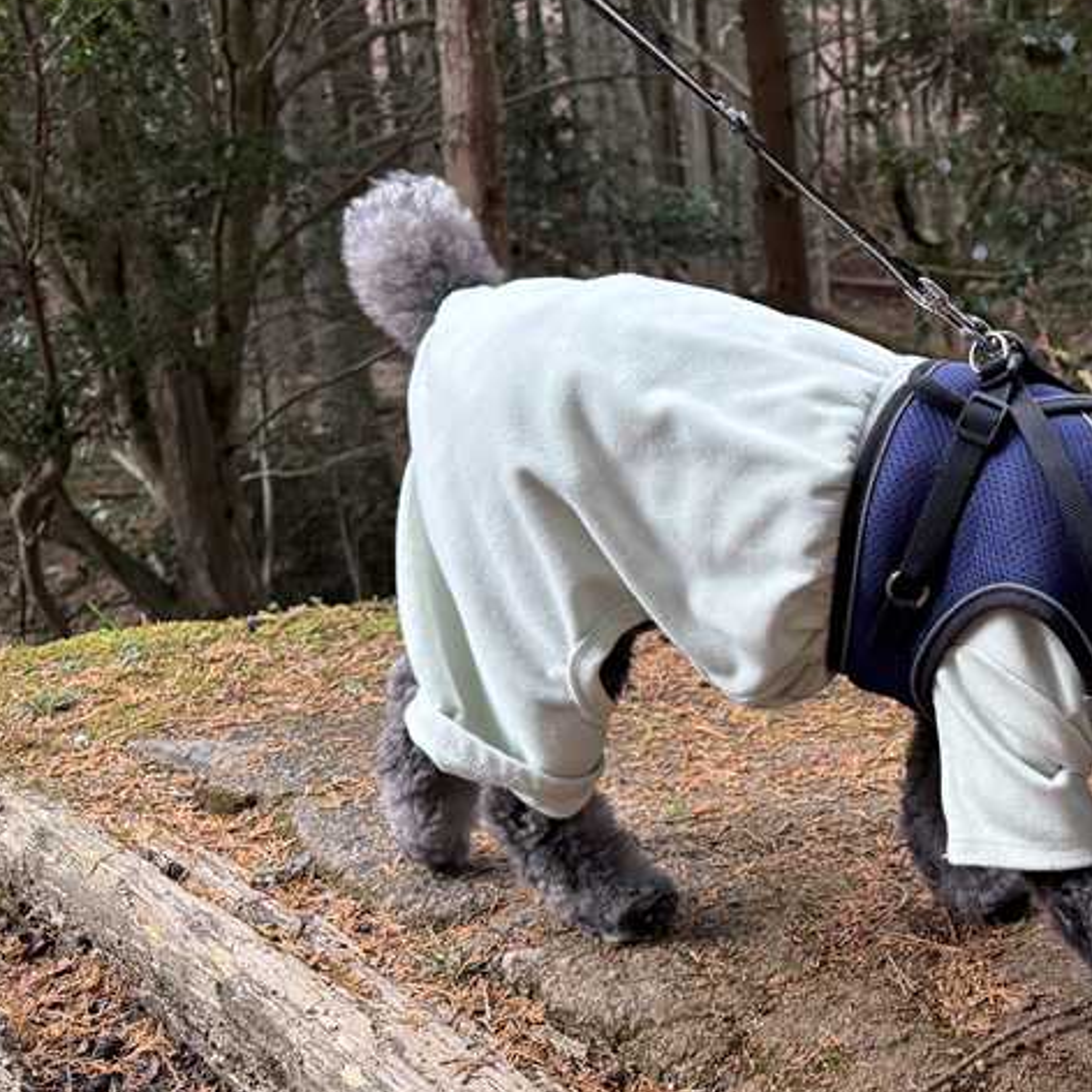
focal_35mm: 46
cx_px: 1099
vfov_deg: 36.8
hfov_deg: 33.6
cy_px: 592
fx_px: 1642
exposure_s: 1/178
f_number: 1.78
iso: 125
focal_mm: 6.76
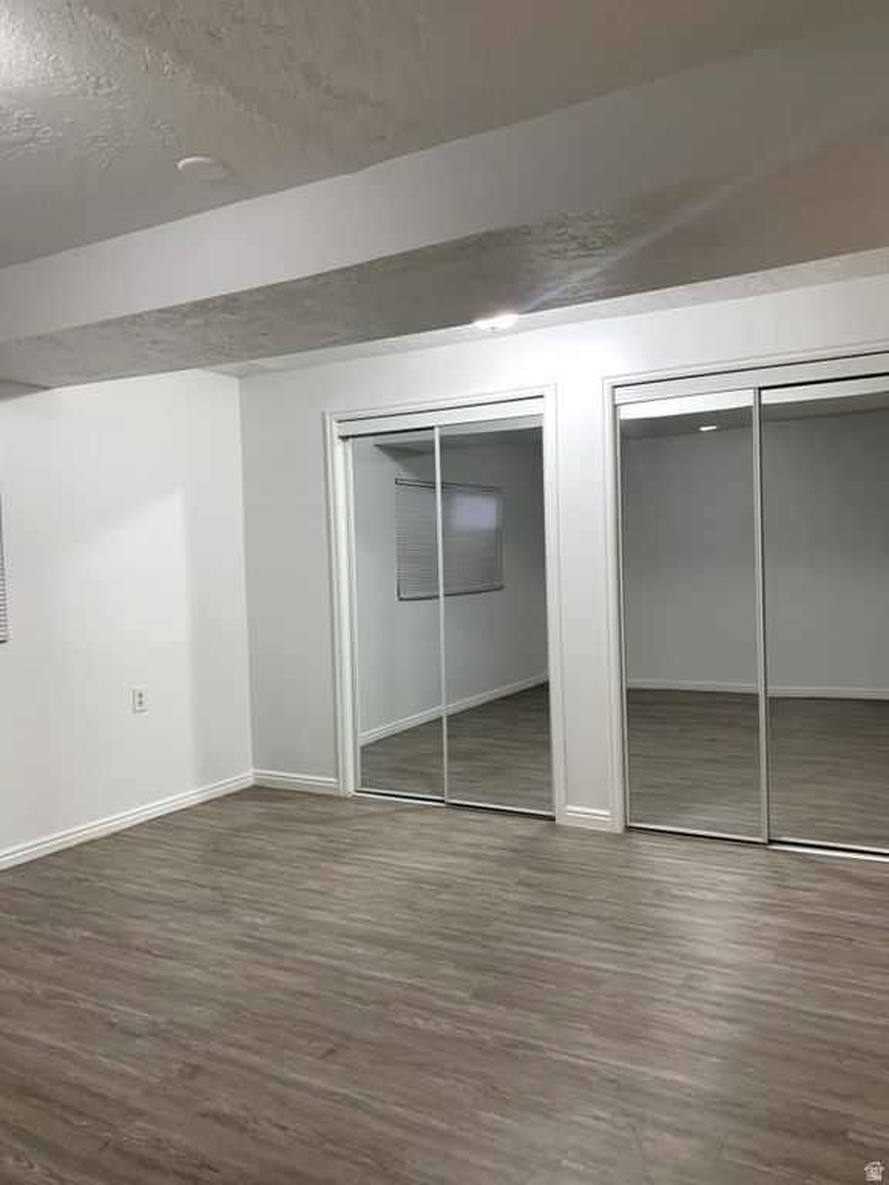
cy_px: 592
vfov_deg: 67.3
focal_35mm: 26
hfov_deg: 53.1
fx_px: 890
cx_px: 444
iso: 160
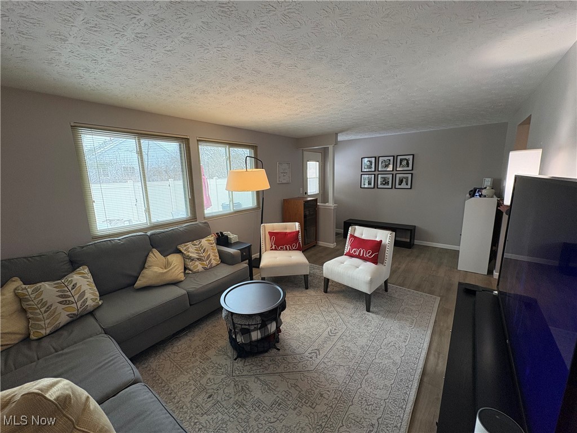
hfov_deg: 102.1
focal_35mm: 14
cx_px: 288
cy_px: 216
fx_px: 233
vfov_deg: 85.7
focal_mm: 2.22
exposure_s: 1/120
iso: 160
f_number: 2.2
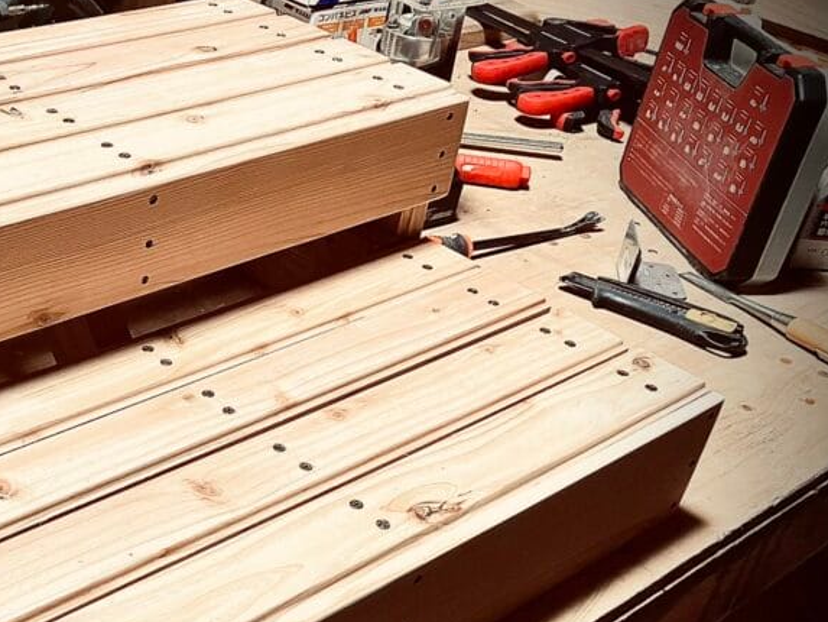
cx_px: 101
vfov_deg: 28.8
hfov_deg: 36.1
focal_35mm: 50
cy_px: 444
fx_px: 1196
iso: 100
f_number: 1.8
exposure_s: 1/60
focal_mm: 3.99
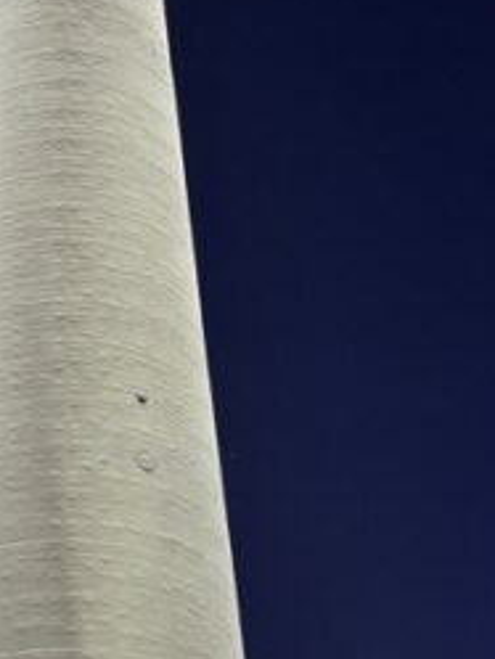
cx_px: 38
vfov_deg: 22.5
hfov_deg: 17.3
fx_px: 1600
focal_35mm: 84
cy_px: 17
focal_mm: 6.76
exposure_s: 1/25
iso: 1000
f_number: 1.78
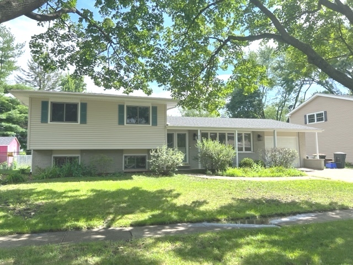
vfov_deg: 53.1
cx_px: 176
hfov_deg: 67.3
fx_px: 265
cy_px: 132
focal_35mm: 26
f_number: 1.5
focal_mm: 5.7
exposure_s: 1/1669
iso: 50
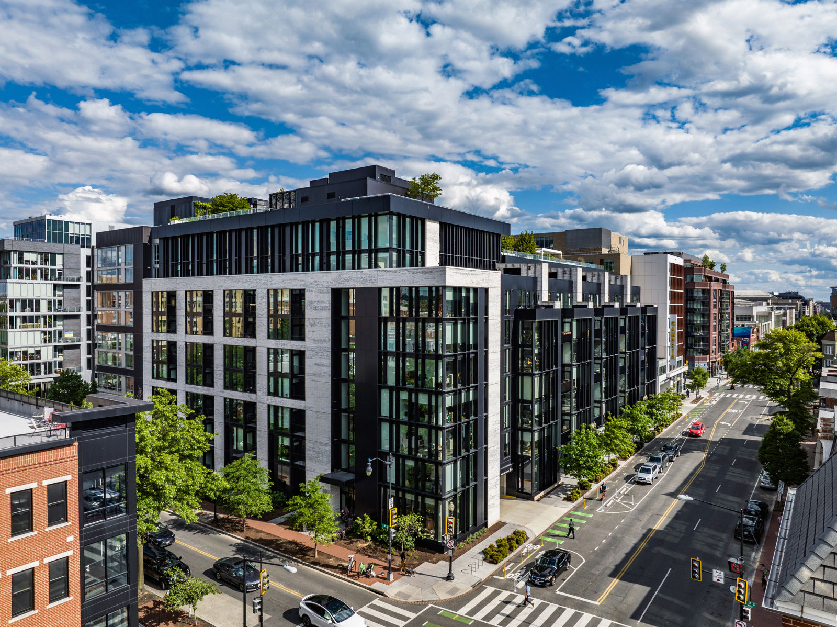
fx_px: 580
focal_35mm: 24
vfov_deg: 56.8
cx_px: 418
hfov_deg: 71.6
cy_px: 314
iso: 100
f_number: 5.6
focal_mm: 12.29
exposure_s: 1/500
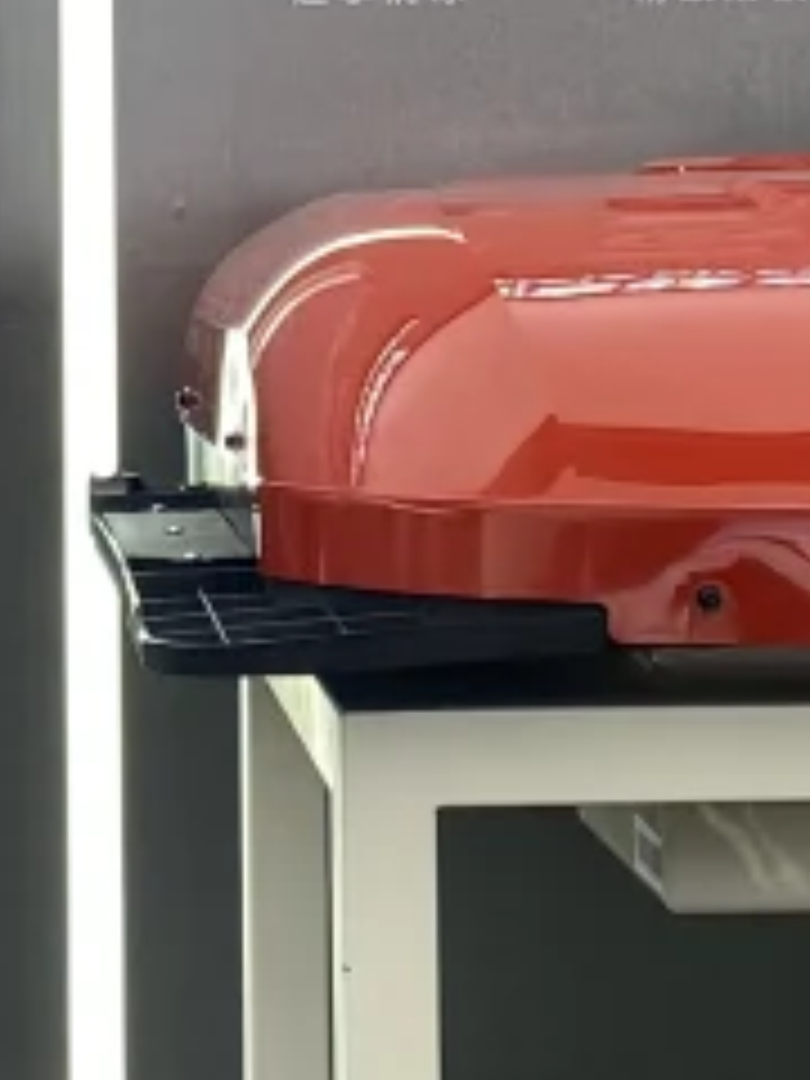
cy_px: -171
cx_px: 180
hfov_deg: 9.5
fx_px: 4867
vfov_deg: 12.4
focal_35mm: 156
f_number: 1.8
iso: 32
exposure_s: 1/91
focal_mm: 4.25
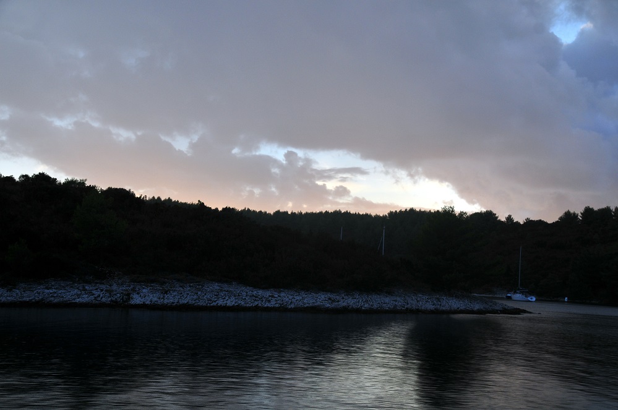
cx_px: 309
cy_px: 205
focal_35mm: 46
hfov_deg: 42.4
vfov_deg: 28.9
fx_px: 797
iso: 250
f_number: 6.3
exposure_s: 1/320
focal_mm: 31
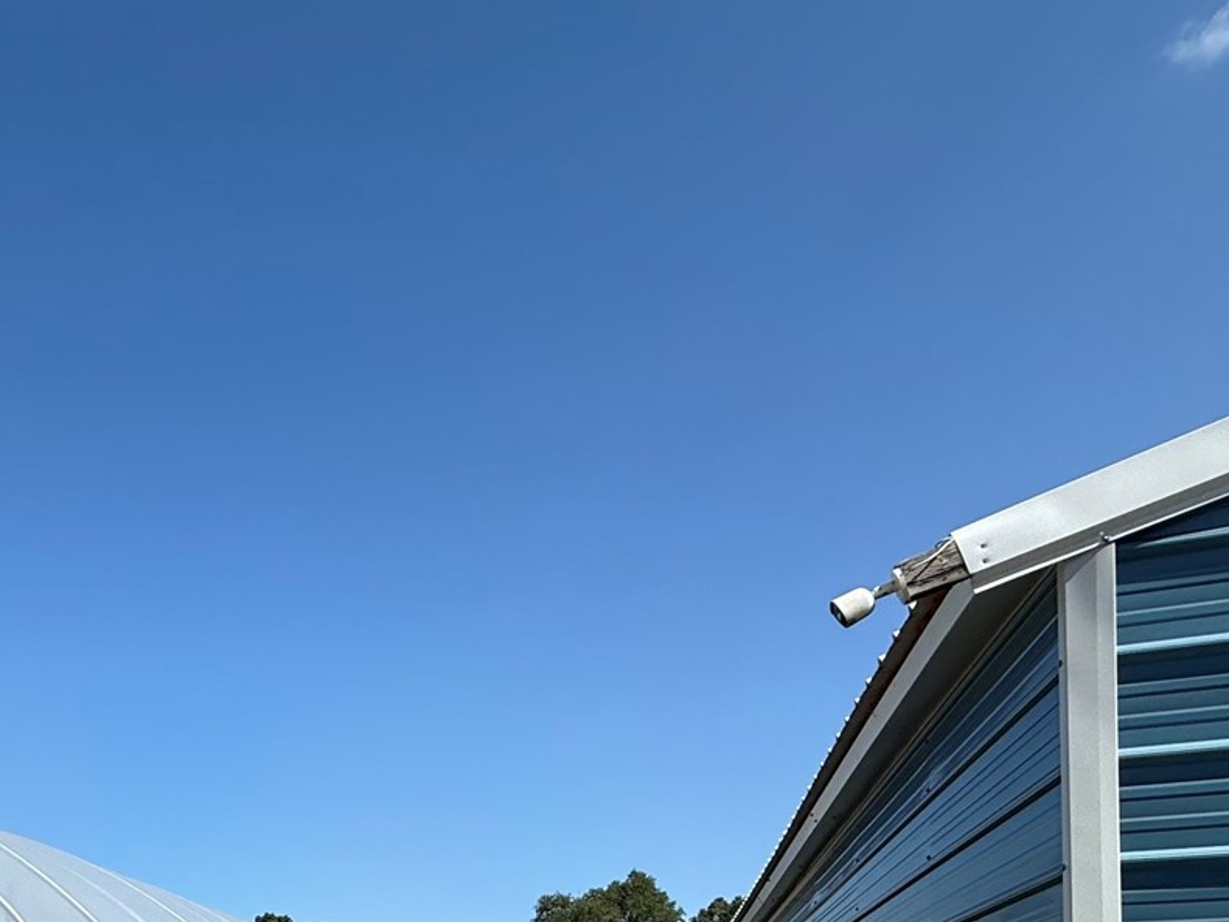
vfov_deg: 34.9
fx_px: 1207
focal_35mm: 34
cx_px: 103
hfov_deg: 47.9
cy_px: 1054
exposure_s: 1/2024
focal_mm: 2.22
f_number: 2.2
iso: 50
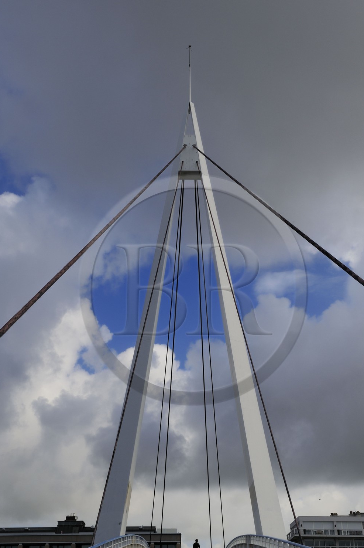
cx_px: 192
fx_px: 623
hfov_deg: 32.6
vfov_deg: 47.4
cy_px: 290
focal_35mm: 41
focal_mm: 38
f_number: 18
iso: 200
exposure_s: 1/200
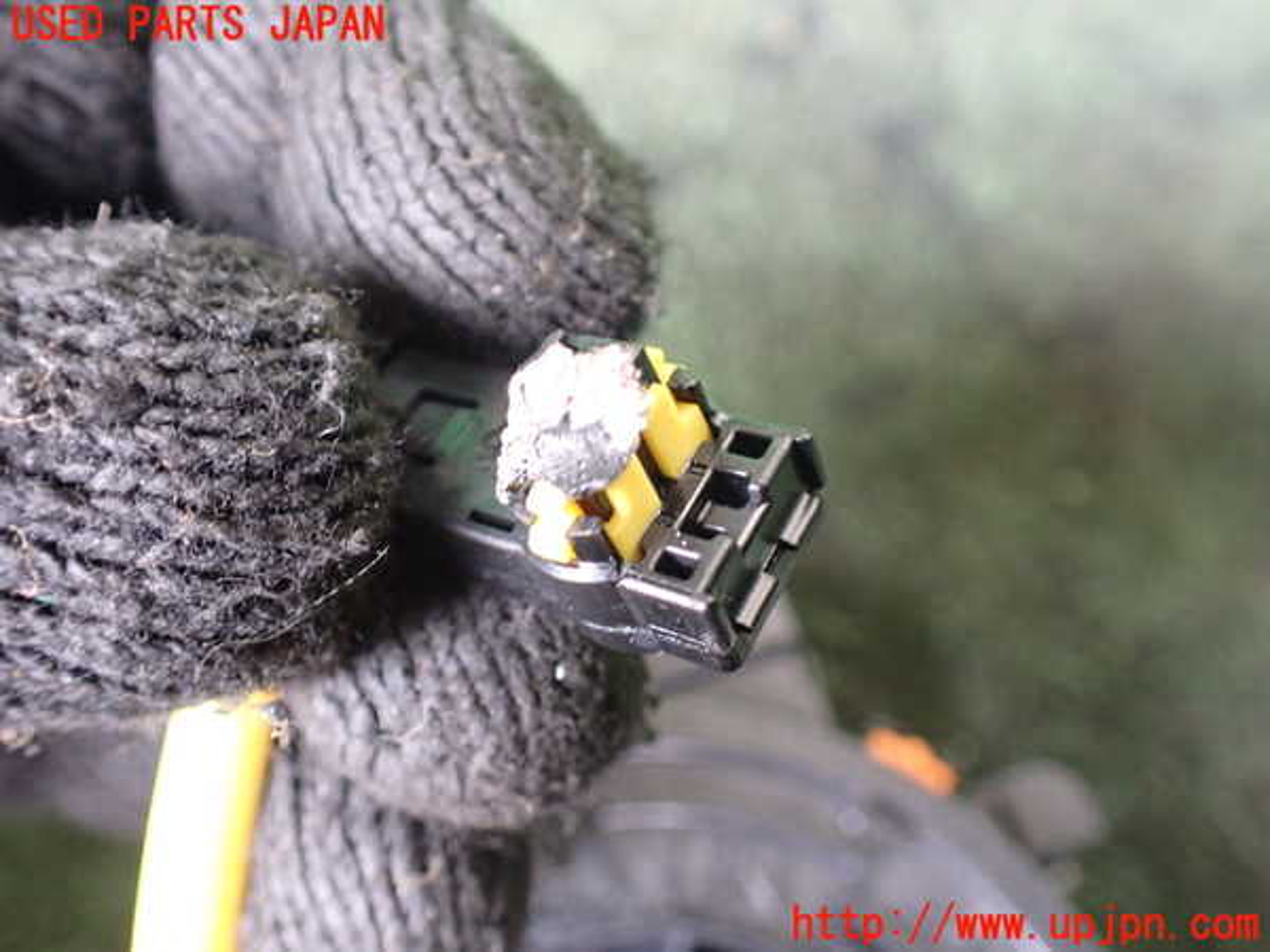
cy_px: 476
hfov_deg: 60.0
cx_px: 635
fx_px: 1101
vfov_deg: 46.8
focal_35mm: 30
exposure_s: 1/50
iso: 800
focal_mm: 5.4
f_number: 2.3
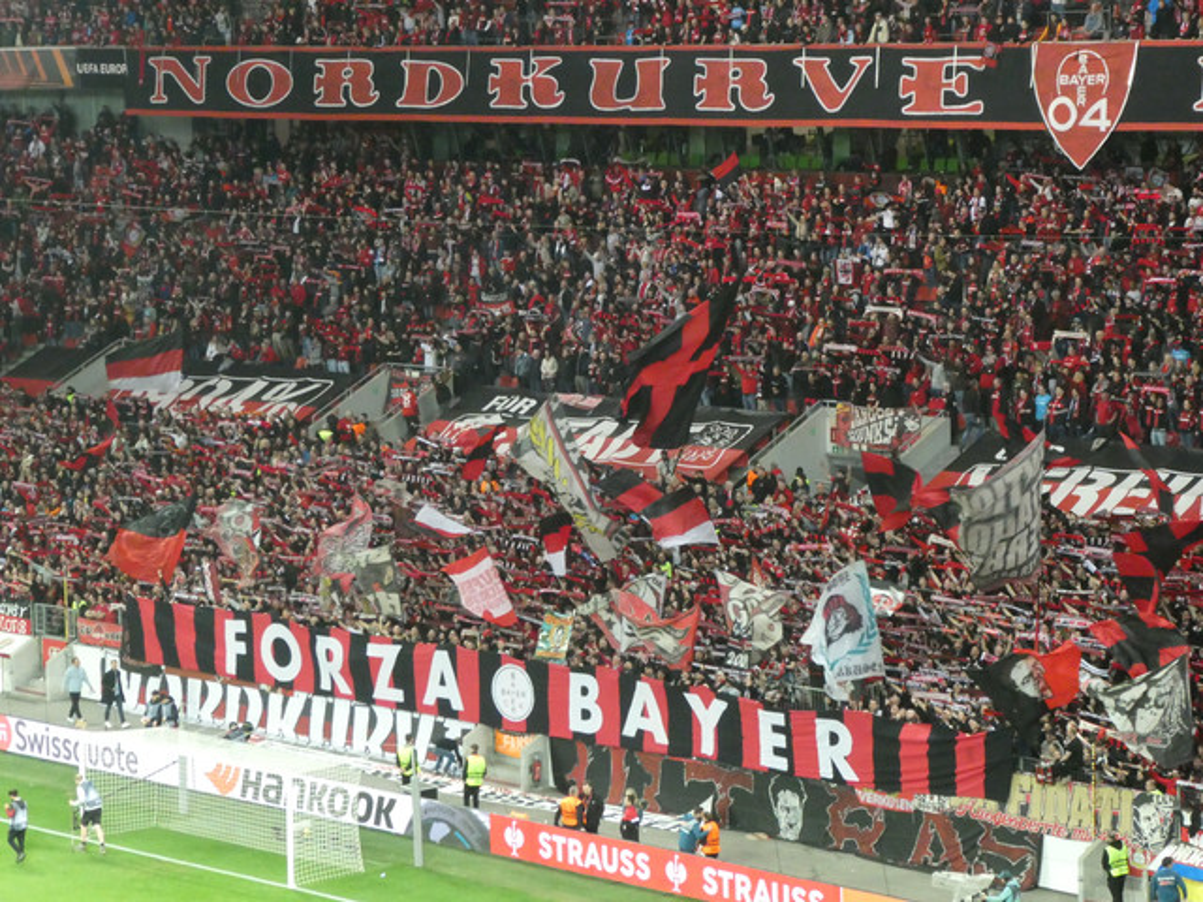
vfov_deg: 14.0
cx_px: 602
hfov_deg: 18.5
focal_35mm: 106
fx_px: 3684
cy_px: 451
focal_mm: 19
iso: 1250
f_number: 5.1
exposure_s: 1/80
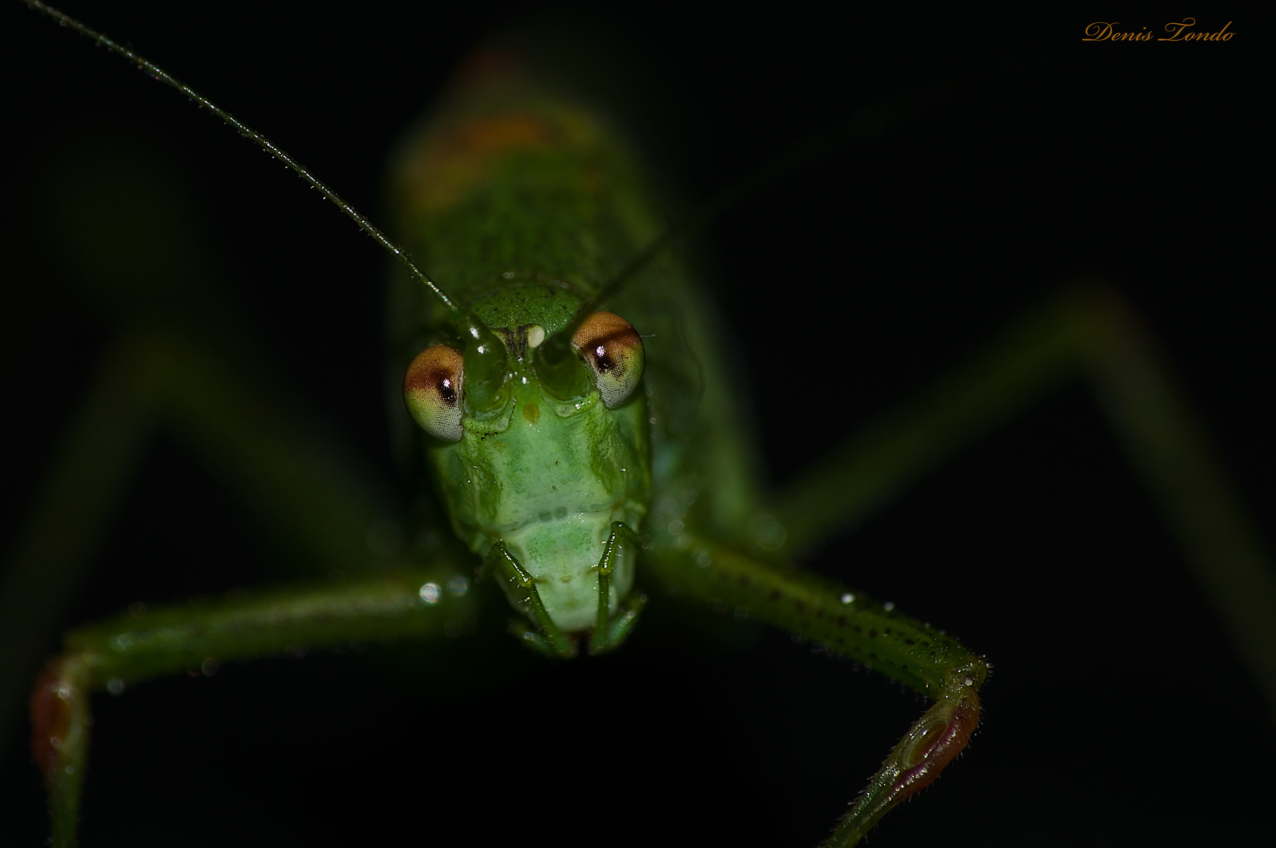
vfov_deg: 5.1
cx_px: 638
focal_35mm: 270
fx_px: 9560
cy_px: 424
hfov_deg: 7.6
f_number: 16
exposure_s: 1/60
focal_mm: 180
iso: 100
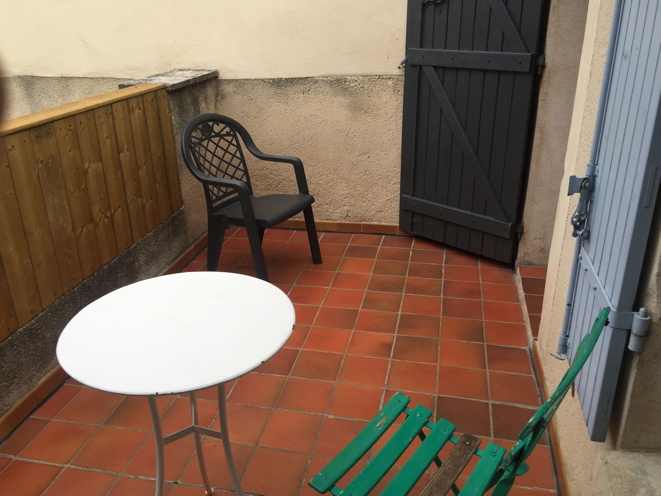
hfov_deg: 61.7
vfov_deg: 48.2
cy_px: 248
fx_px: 554
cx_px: 330
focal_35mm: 29
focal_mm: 4.15
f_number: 2.2
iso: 32
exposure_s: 1/128
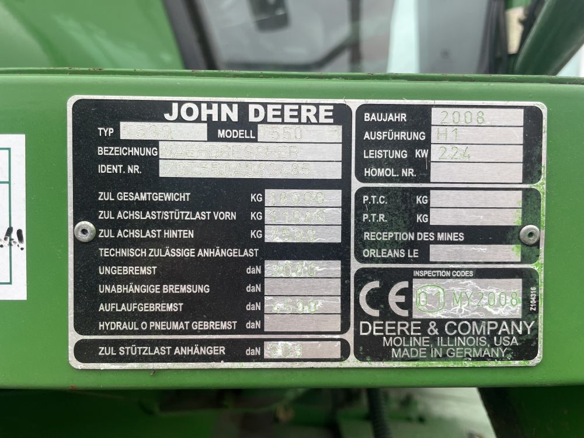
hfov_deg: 67.3
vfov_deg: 53.1
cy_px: 219
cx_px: 292
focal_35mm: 26
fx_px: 439
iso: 32
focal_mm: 4.2
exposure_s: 1/376
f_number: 1.6
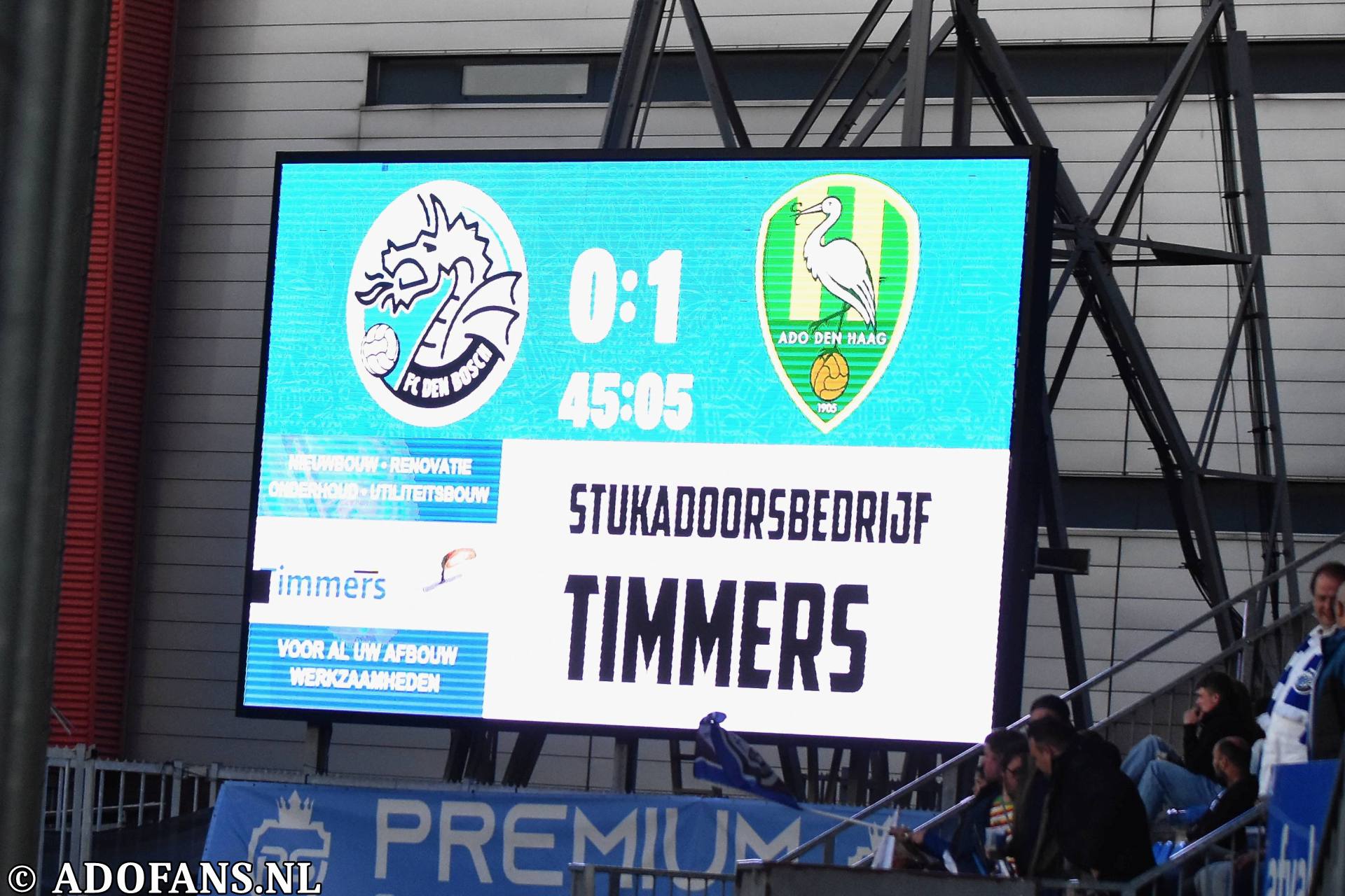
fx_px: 4203
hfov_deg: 18.2
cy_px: 448
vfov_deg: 12.2
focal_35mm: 112
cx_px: 672
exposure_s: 1/800
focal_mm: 75
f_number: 2.8
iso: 2000
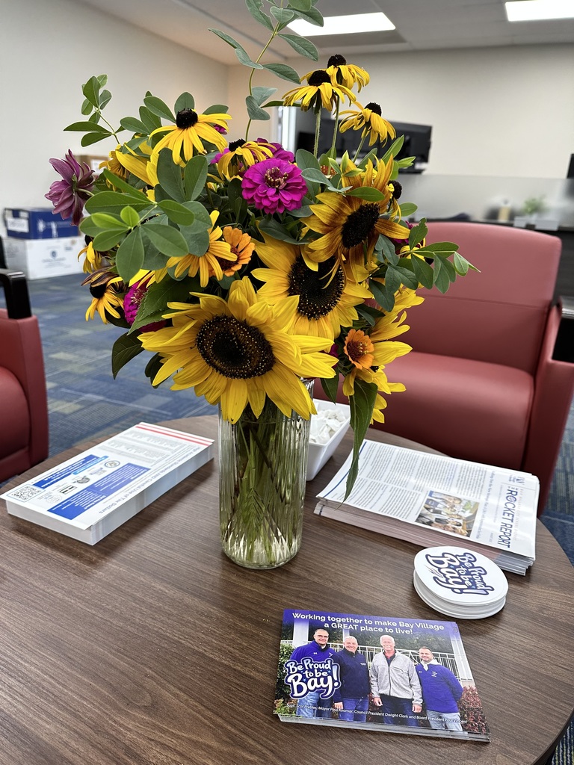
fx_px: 531
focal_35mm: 24
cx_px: 287
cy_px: 382
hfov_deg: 56.8
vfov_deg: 71.6
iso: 160
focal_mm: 6.86
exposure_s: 1/120
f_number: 1.78
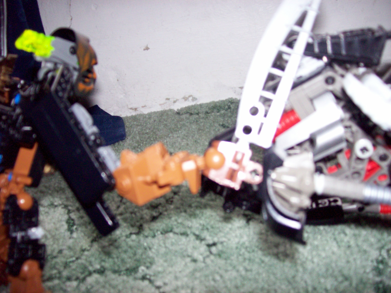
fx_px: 406
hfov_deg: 51.4
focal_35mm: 36
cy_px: 146
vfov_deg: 39.6
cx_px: 196
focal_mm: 6
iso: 140
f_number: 2.7
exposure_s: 1/64
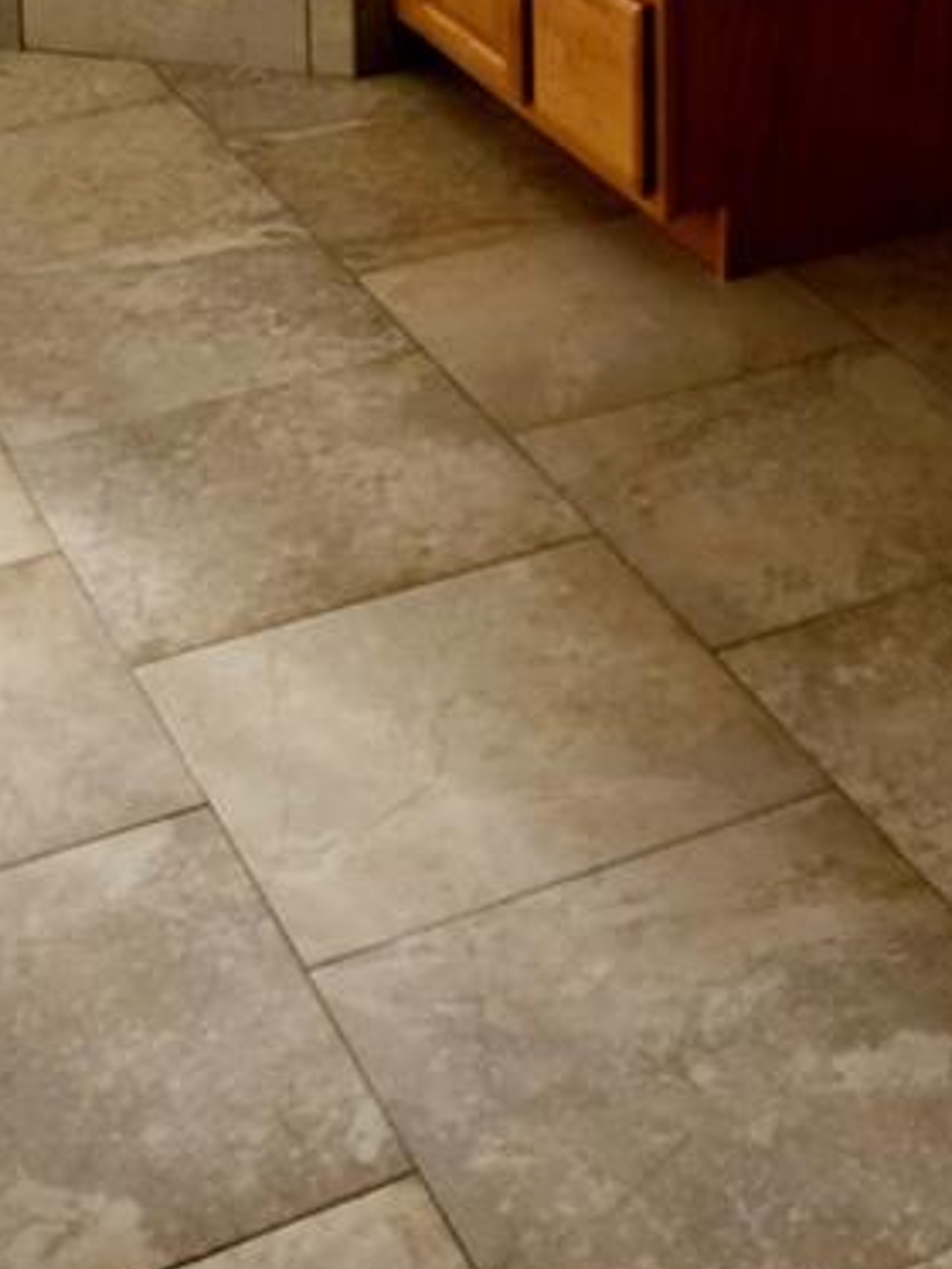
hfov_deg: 19.7
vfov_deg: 22.9
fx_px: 2712
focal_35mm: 74
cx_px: 758
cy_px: -452
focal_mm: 5.4
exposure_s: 1/345
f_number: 1.8
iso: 20
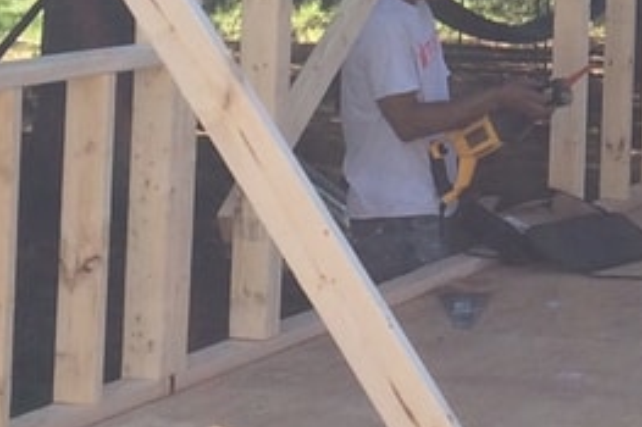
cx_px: 939
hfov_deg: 12.8
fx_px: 2727
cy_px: -220
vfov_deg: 8.7
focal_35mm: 153
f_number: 2.2
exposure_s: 1/507
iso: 32
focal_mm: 4.15
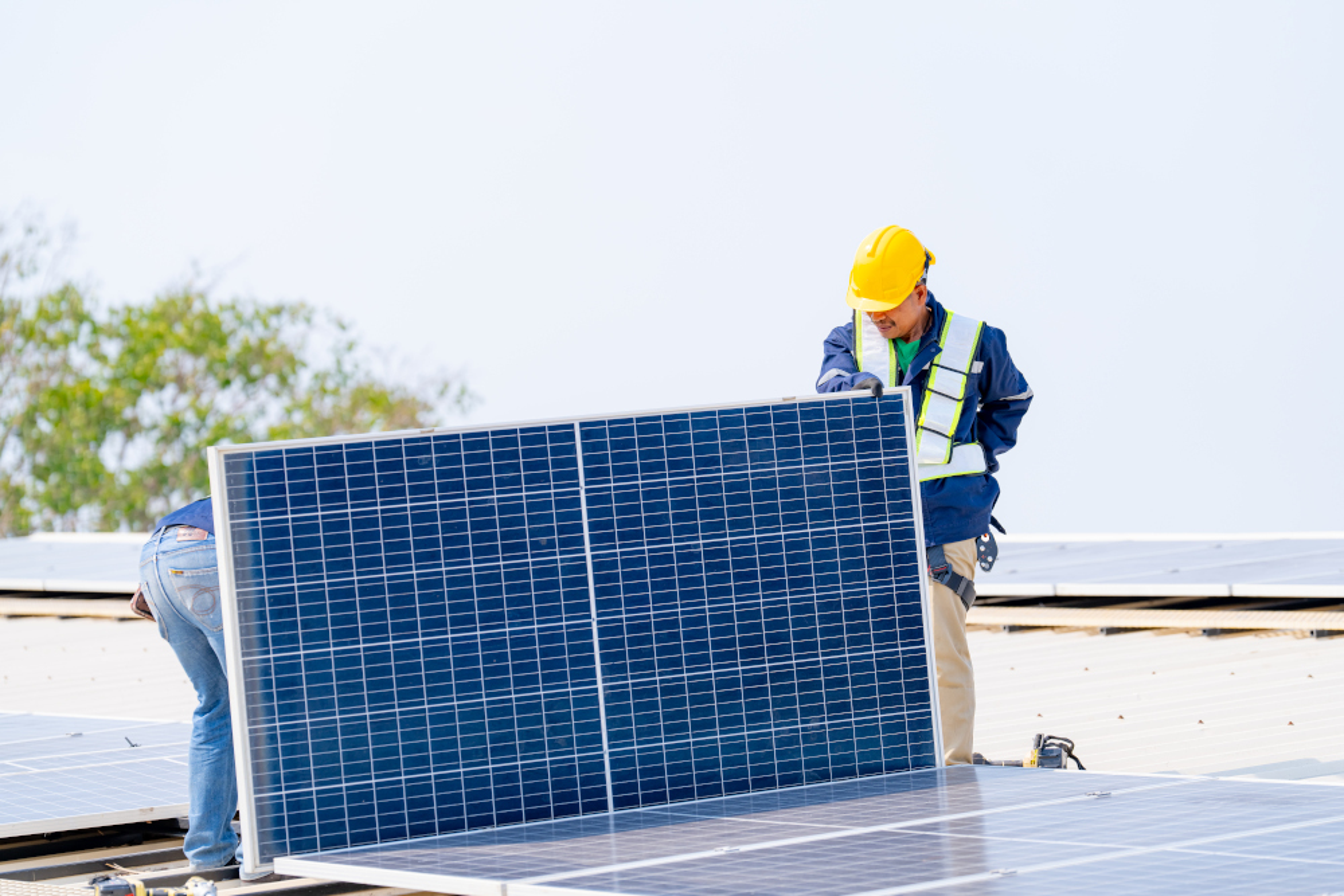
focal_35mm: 143
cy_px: 448
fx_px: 5339
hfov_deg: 14.3
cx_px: 672
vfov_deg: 9.6
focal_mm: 143
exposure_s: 1/800
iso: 100
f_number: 4
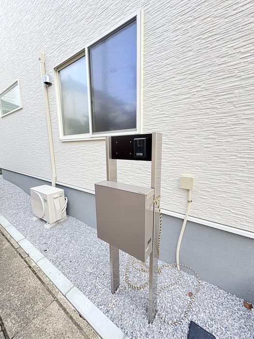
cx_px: 127
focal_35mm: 14
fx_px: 137
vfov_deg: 102.1
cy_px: 170
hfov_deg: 85.7
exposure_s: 1/123
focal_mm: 2.22
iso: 40
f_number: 2.2
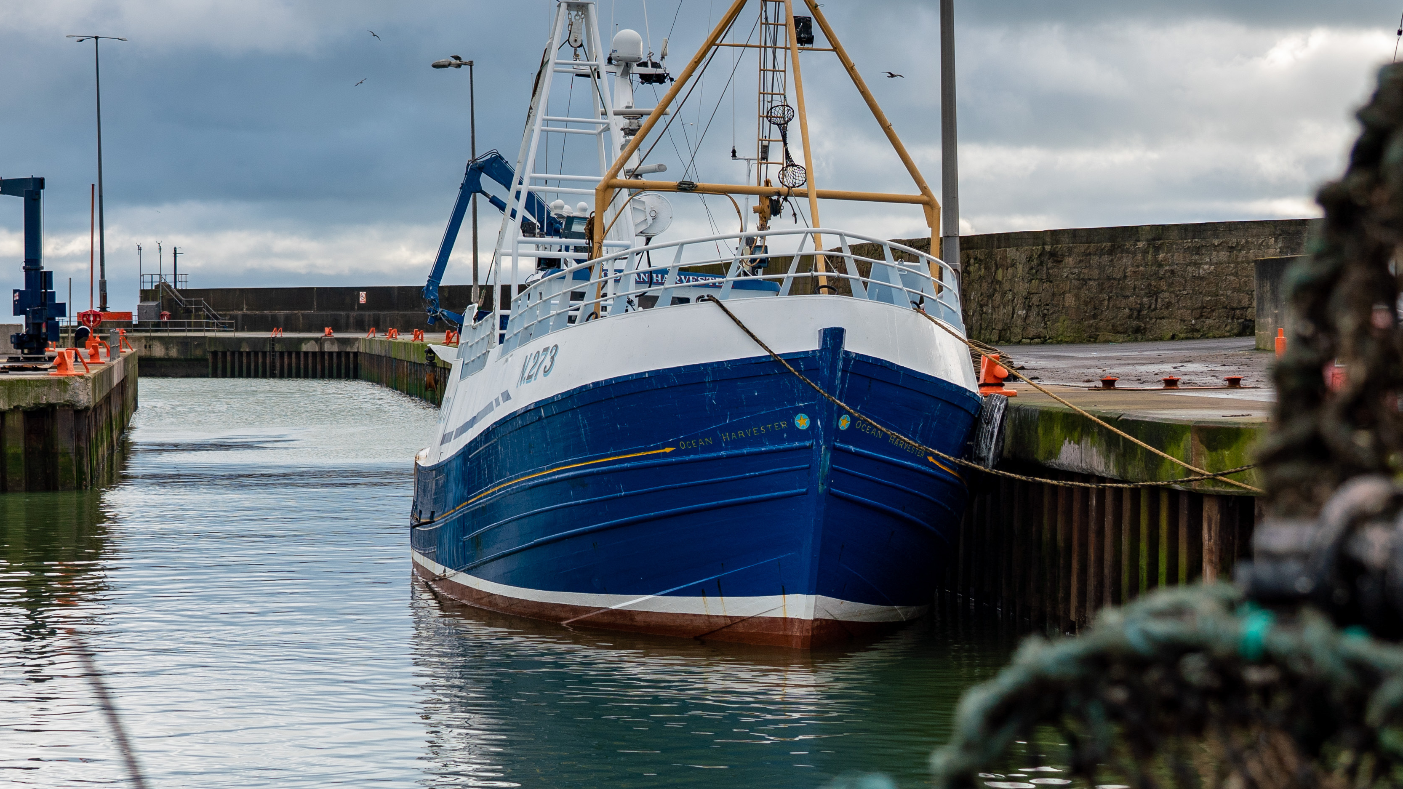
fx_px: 3534
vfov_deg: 12.7
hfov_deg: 22.4
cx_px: 754
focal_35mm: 95
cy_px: 396
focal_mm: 38
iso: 100
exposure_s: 1/400
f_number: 4.5
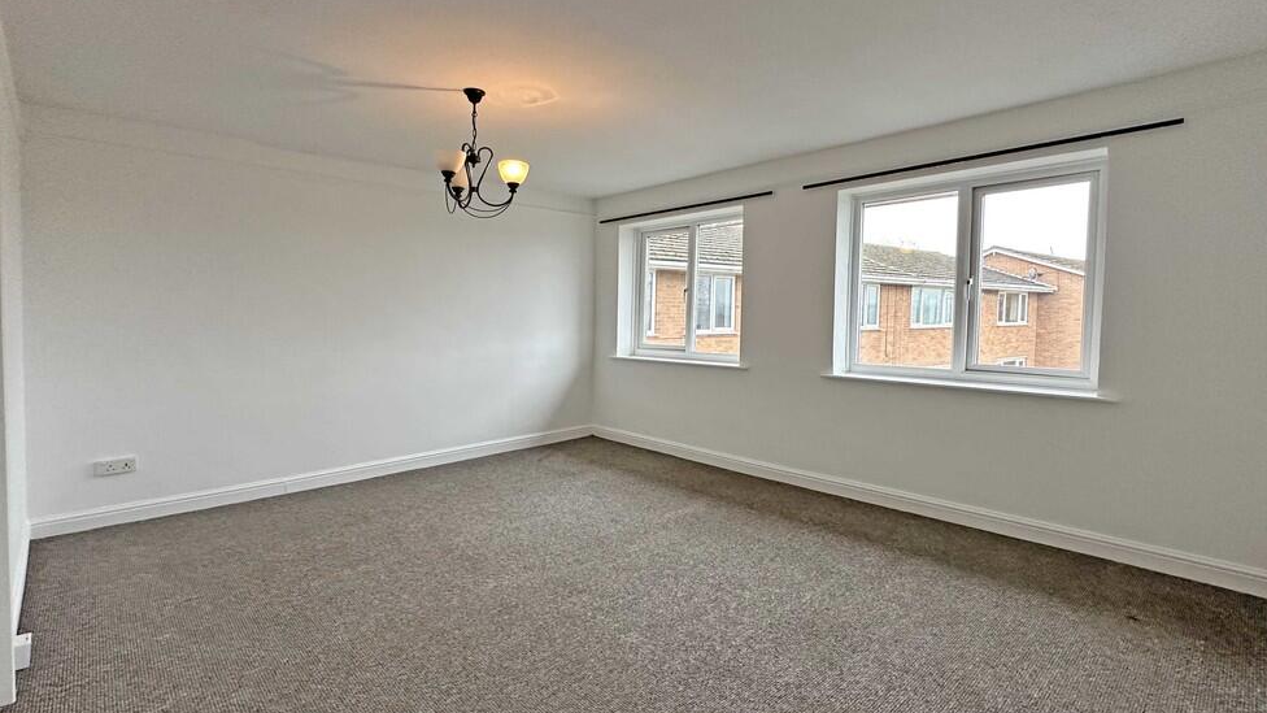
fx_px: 538
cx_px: 654
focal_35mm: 16
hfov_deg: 99.3
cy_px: 461
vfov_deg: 65.7
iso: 250
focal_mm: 2.22
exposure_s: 1/100
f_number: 2.2
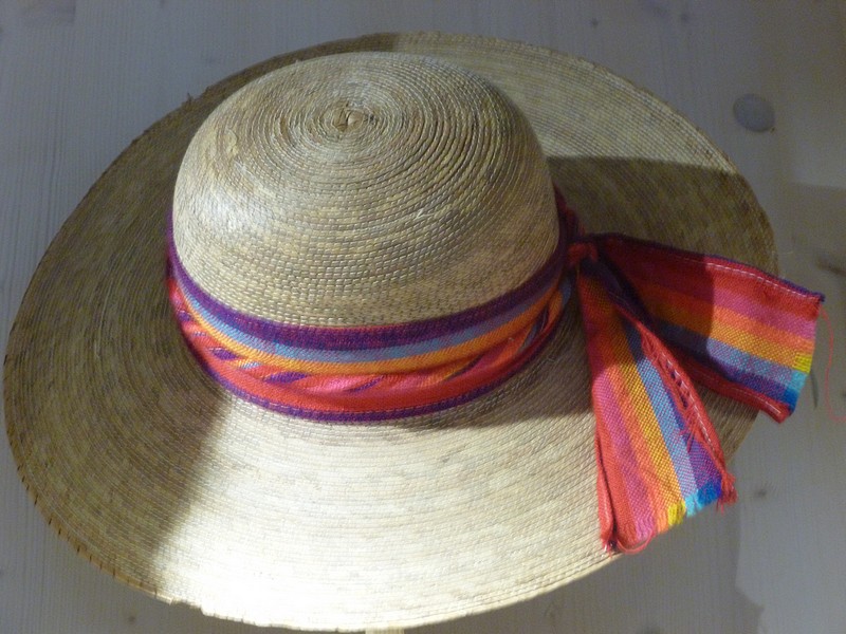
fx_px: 1955
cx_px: 423
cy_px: 317
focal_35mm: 80
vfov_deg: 18.4
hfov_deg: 24.4
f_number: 4.9
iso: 400
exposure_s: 1/20
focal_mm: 14.2
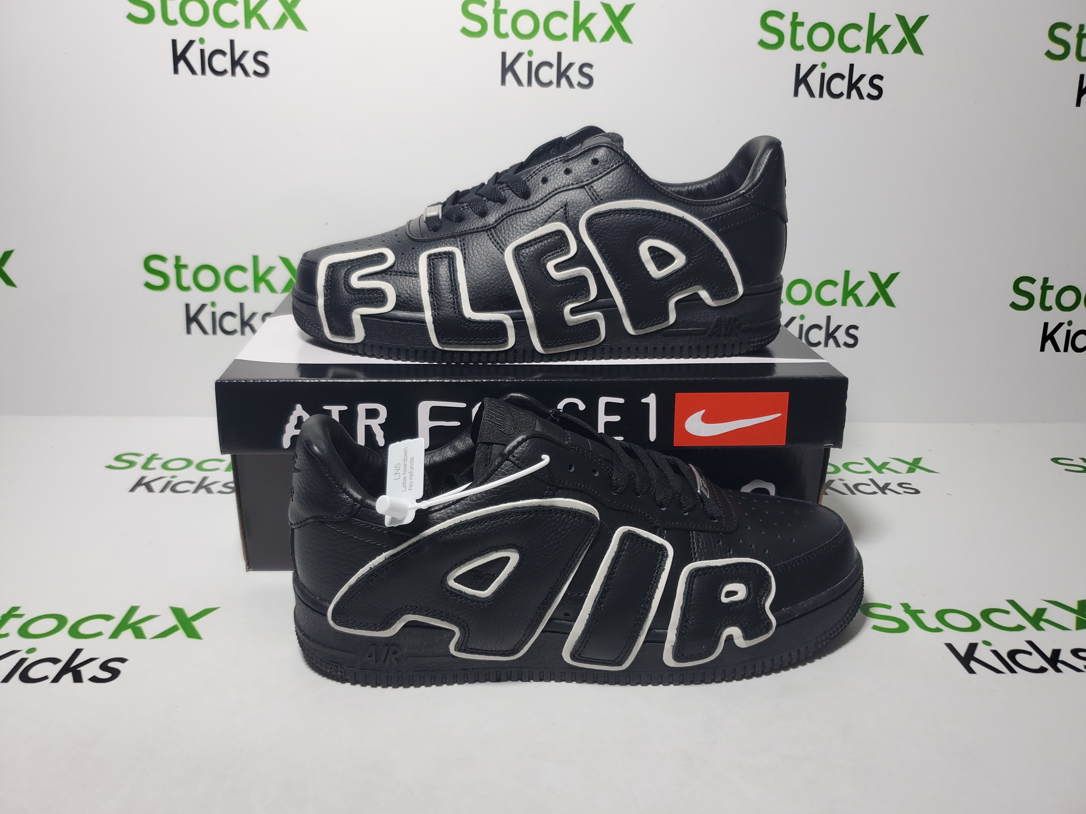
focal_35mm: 26
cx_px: 543
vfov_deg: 53.1
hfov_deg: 67.3
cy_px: 407
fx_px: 816
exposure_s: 1/378
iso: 50
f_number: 1.5
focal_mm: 4.3
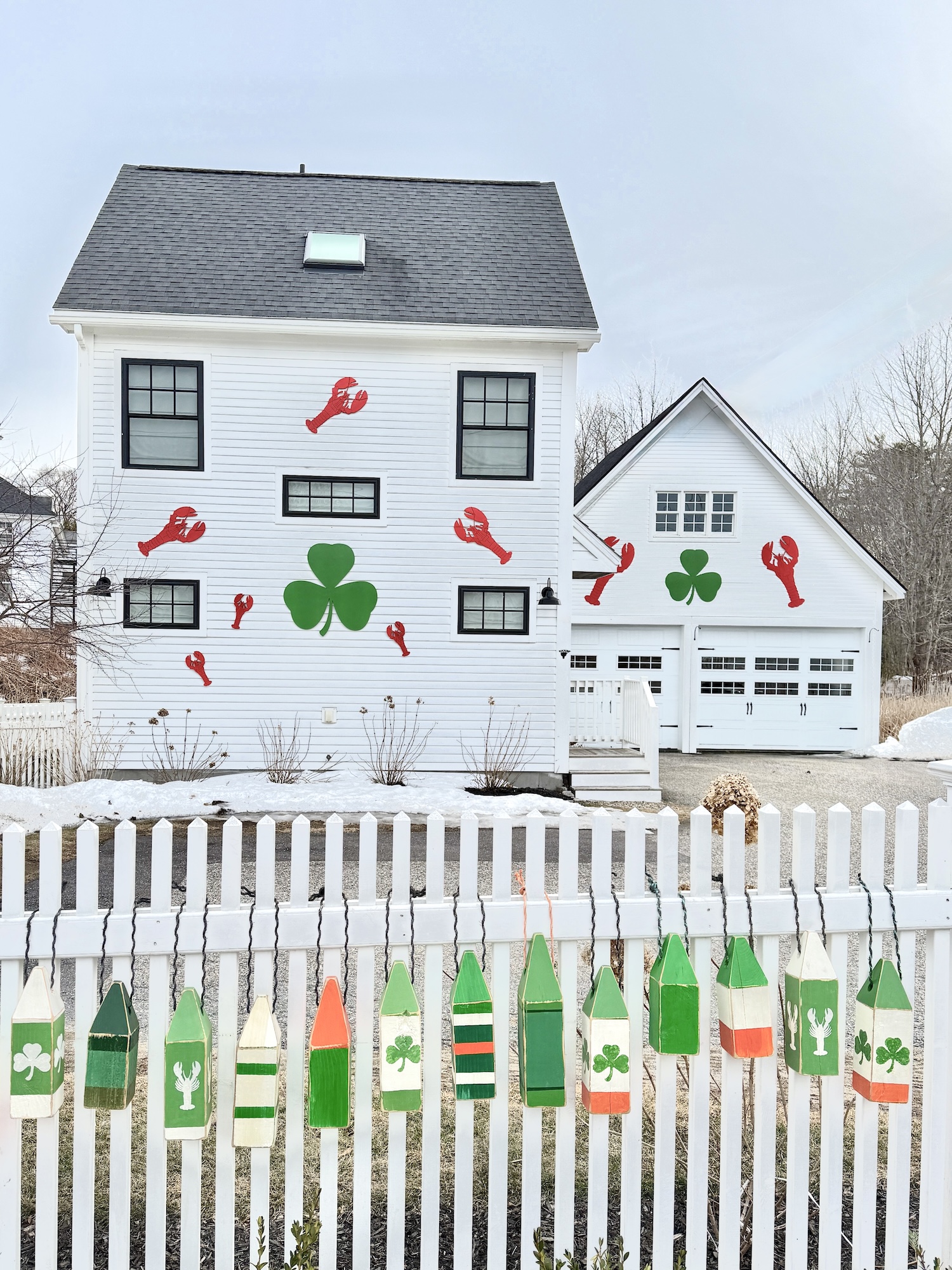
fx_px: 880
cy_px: 635
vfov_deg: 71.6
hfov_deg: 56.8
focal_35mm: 24
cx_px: 476
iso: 80
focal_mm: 6.76
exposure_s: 1/2445
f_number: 1.78
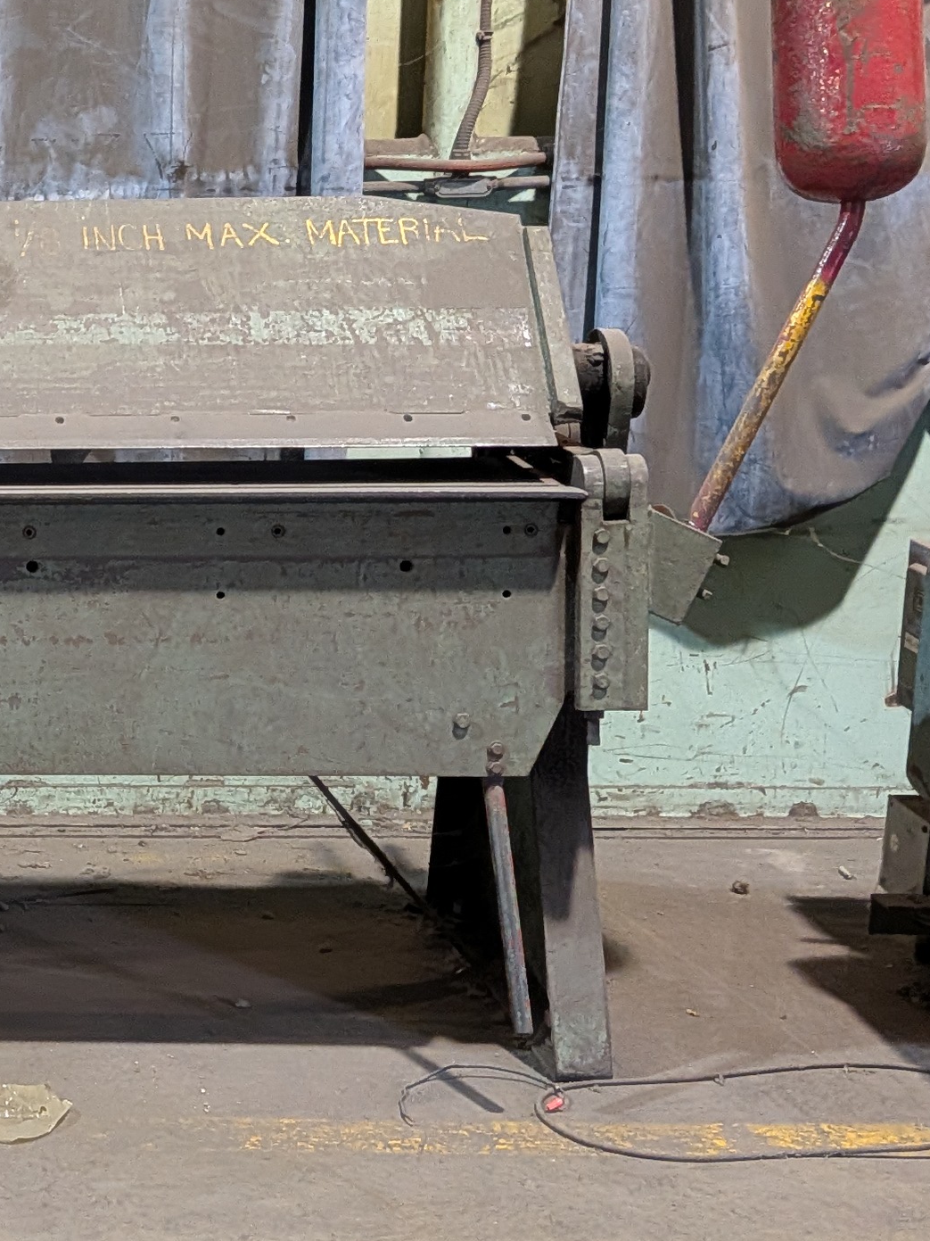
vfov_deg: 28.1
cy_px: 536
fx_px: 2472
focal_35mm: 69
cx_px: -280
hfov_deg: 19.6
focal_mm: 4.53
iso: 466
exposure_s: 1/40
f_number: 1.7
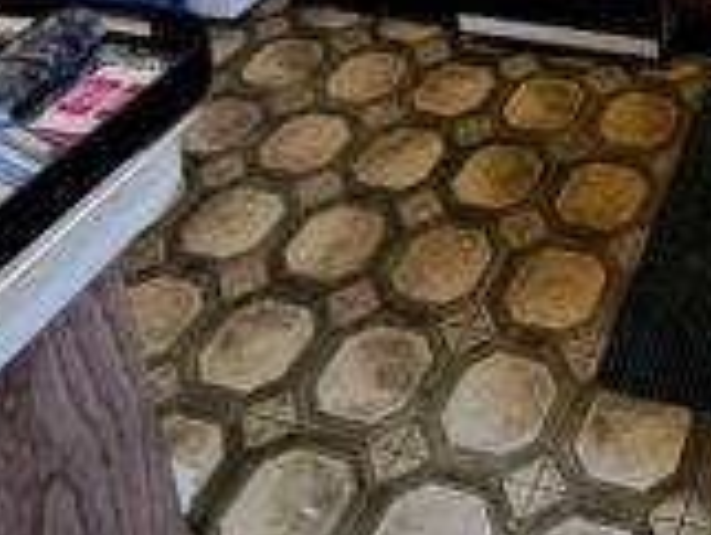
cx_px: 757
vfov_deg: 23.0
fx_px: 966
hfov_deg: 35.3
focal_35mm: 47
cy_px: -329
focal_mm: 1.74
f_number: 2.2
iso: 200
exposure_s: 1/33
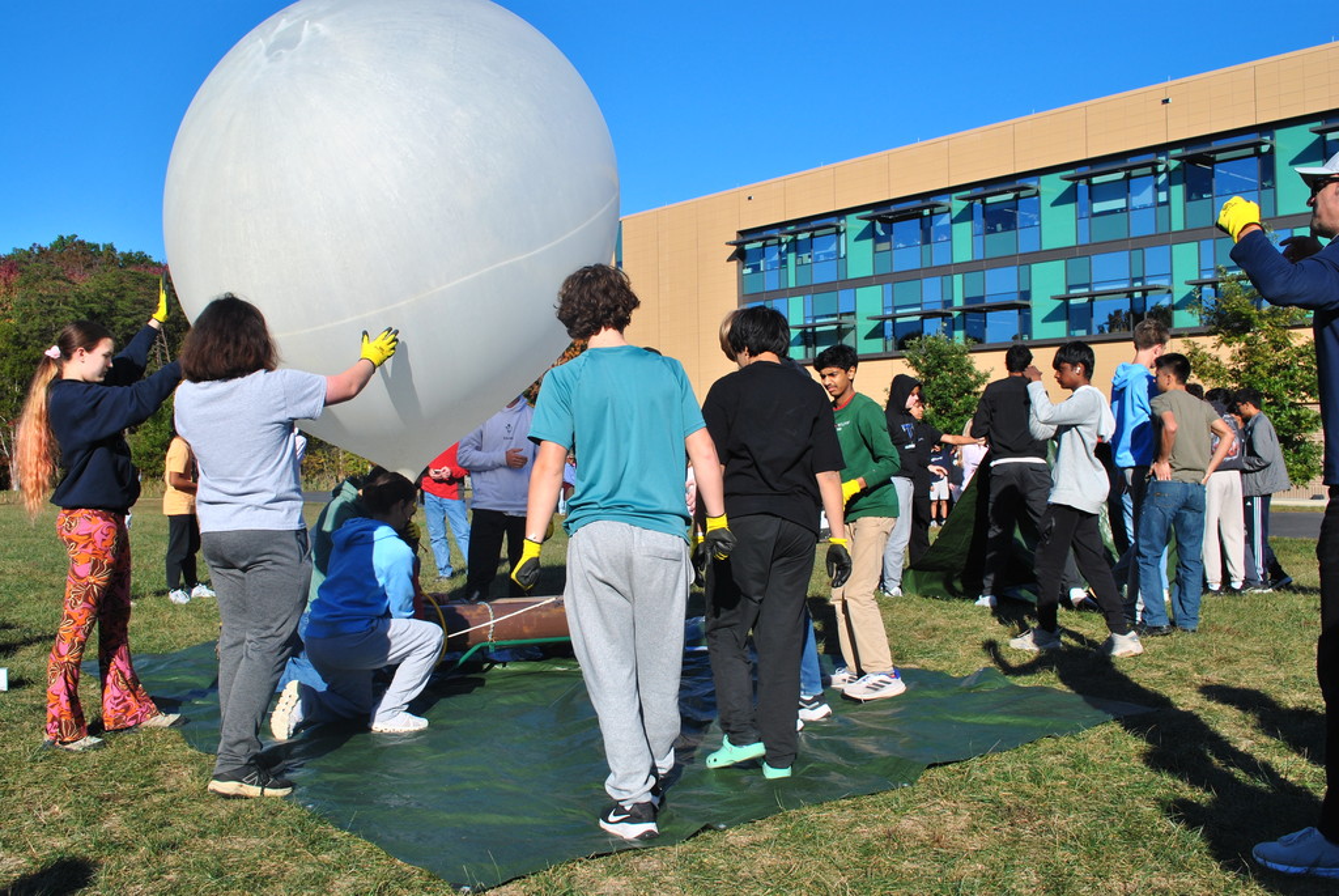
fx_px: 1229
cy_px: 448
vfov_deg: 40.1
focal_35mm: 33
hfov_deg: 57.2
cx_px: 670
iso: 125
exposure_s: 1/250
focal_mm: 22
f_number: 10
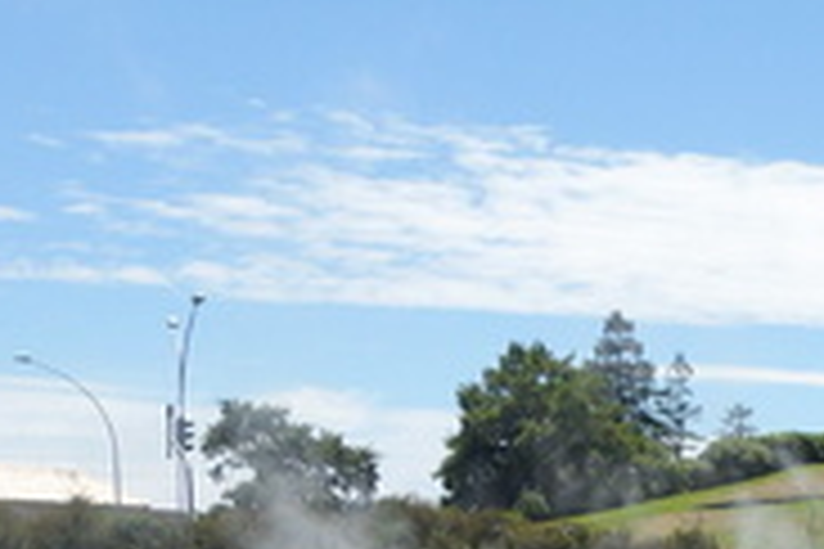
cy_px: 1004
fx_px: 2975
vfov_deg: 10.0
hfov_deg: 14.5
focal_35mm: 130
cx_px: 1292
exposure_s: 1/800
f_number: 5
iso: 125
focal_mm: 11.32
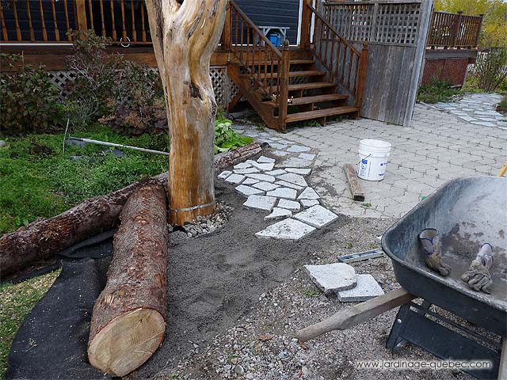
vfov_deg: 51.4
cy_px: 190
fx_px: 395
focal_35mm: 27
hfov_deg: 65.3
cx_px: 254
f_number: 2.8
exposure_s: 1/80
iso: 100
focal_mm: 4.8
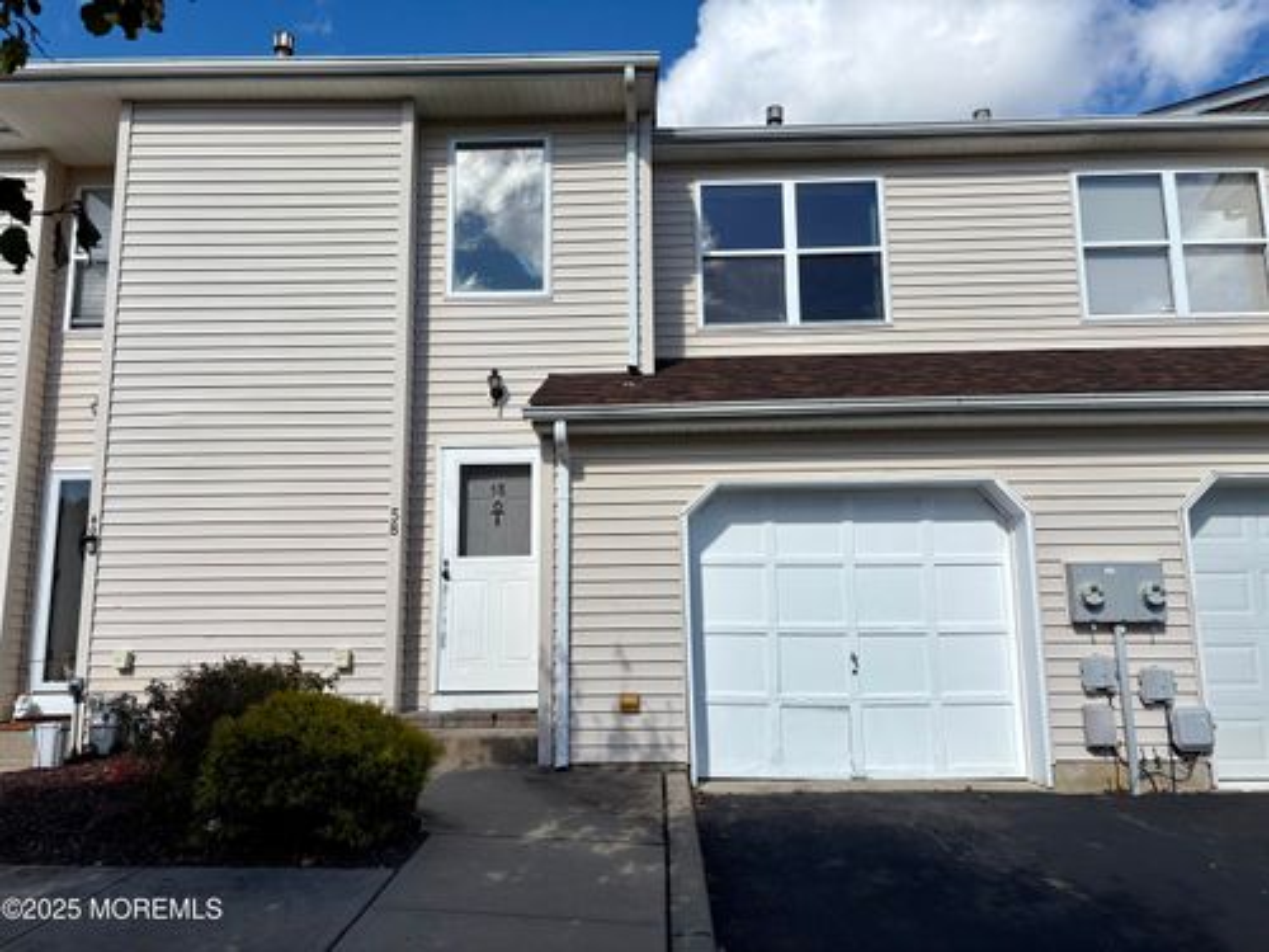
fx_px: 953
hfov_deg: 67.3
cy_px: 476
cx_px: 634
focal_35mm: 26
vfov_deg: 53.1
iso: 50
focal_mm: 5.96
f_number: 1.6
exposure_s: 1/5348
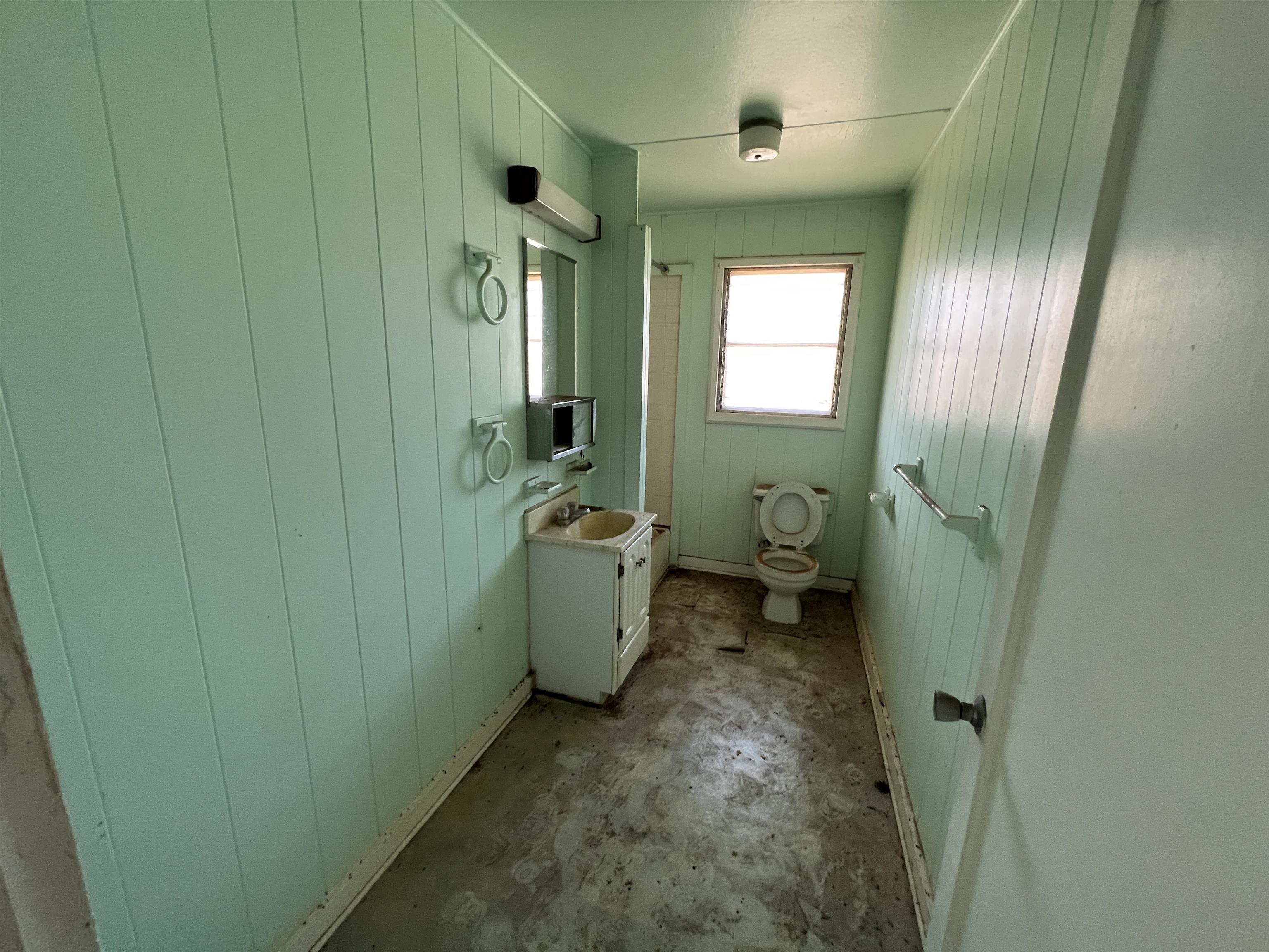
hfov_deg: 106.2
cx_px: 634
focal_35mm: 13
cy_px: 476
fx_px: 477
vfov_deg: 89.9
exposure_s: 1/95
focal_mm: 1.57
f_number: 1.8
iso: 250
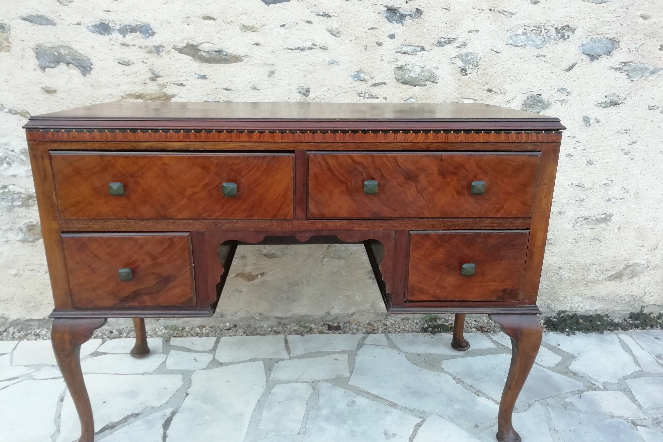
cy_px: 244
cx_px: 322
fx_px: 516
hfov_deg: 65.5
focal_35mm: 28
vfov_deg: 46.3
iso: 100
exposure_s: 1/100
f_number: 2.2
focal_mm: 3.46
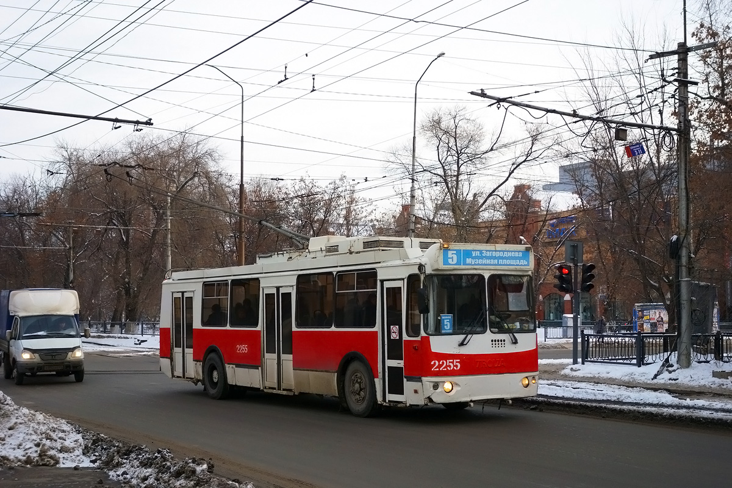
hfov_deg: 37.5
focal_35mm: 53
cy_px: 244
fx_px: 1078
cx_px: 366
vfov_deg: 25.5
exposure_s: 1/500
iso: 200
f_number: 3.5
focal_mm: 19.53
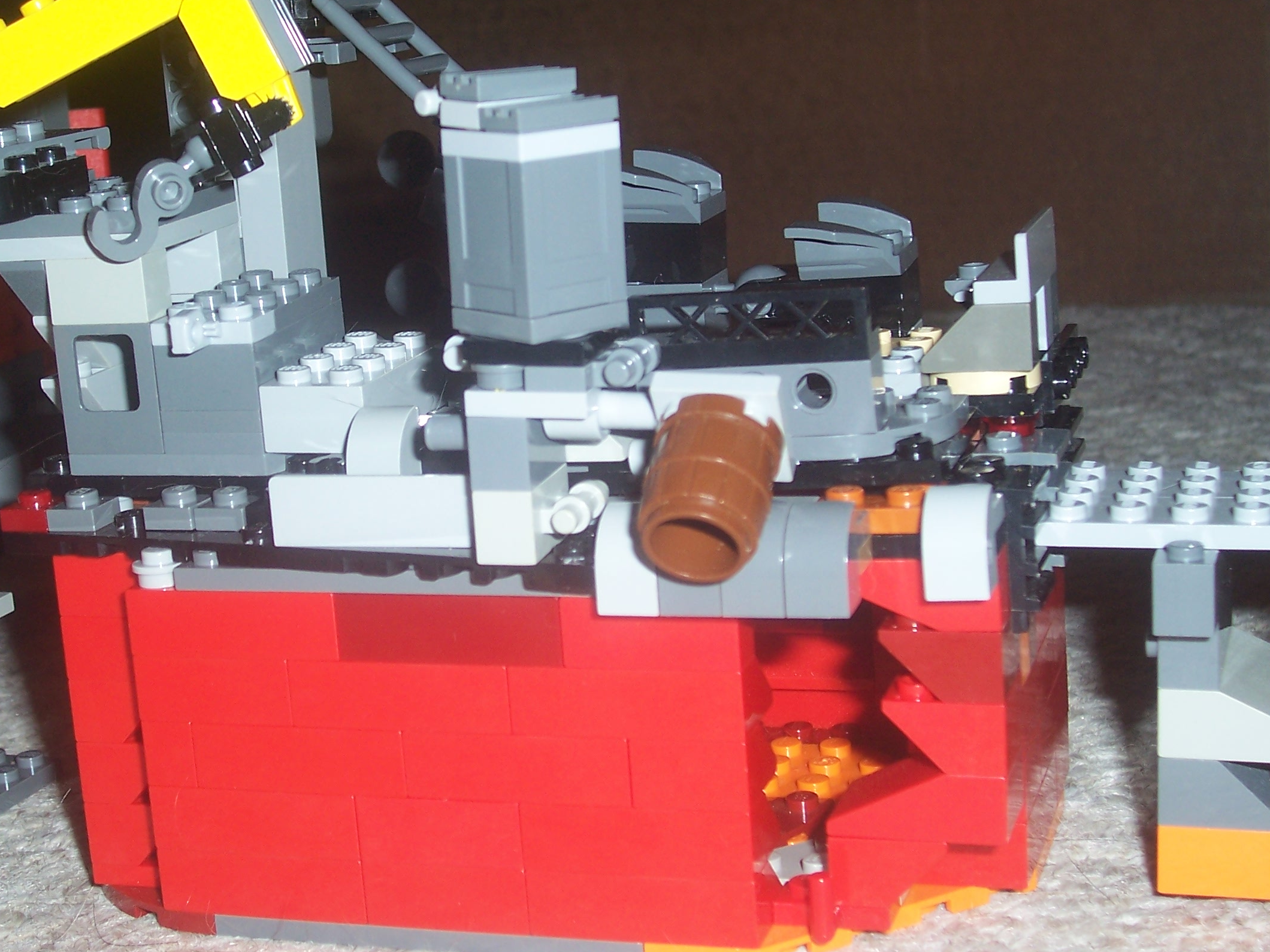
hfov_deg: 30.2
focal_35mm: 64
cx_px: 531
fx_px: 2348
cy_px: 413
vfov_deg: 22.9
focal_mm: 8.6
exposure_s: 1/60
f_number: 3.4
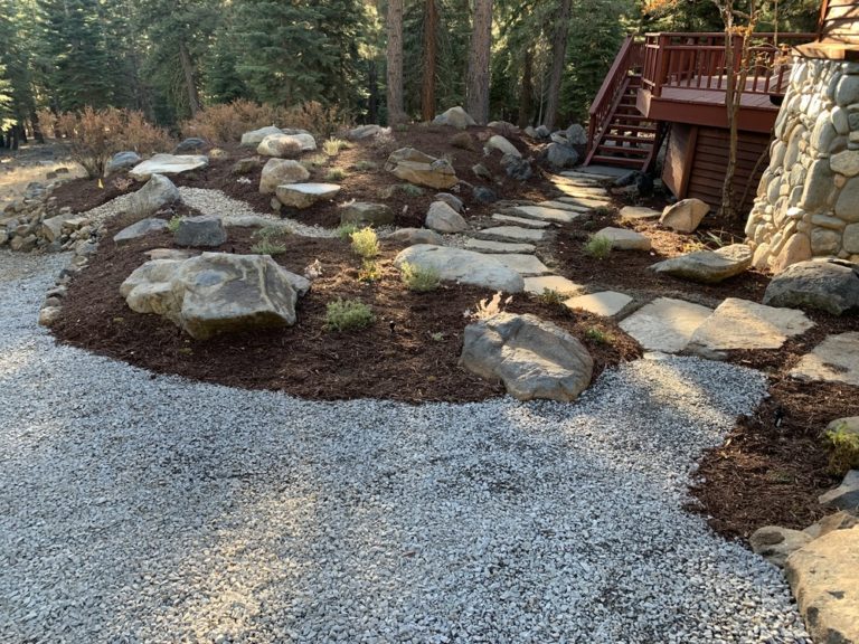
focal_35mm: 26
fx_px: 645
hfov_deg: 67.3
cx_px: 430
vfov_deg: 53.1
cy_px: 322
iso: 50
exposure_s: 1/121
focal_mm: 4.25
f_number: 1.8
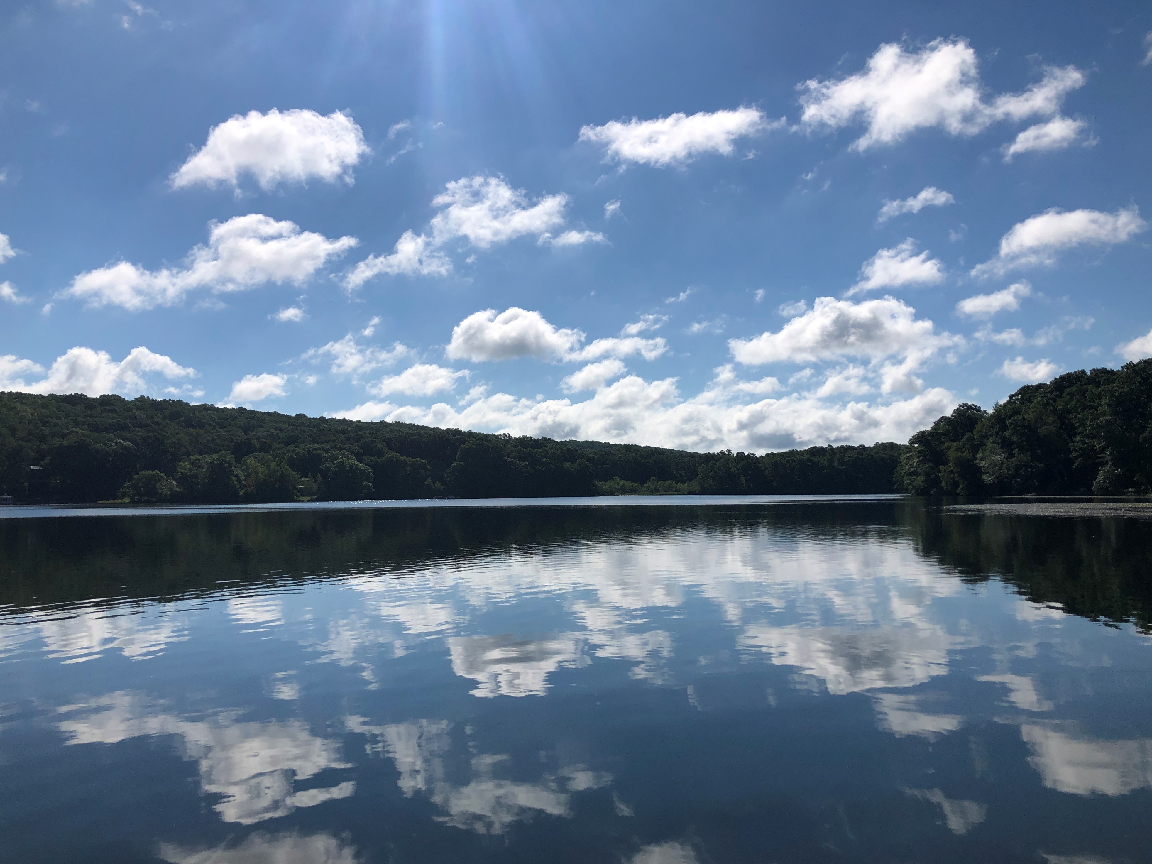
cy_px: 432
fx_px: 932
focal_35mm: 28
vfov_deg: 49.7
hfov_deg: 63.4
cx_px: 576
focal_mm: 3.99
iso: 25
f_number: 1.8
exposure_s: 1/8000
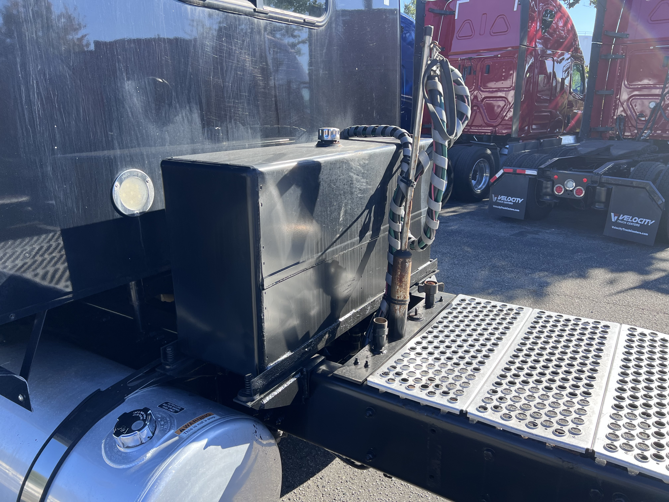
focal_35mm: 26
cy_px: 251
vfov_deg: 53.1
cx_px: 334
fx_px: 502
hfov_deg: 67.3
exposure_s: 1/965
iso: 50
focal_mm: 5.7
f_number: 1.5
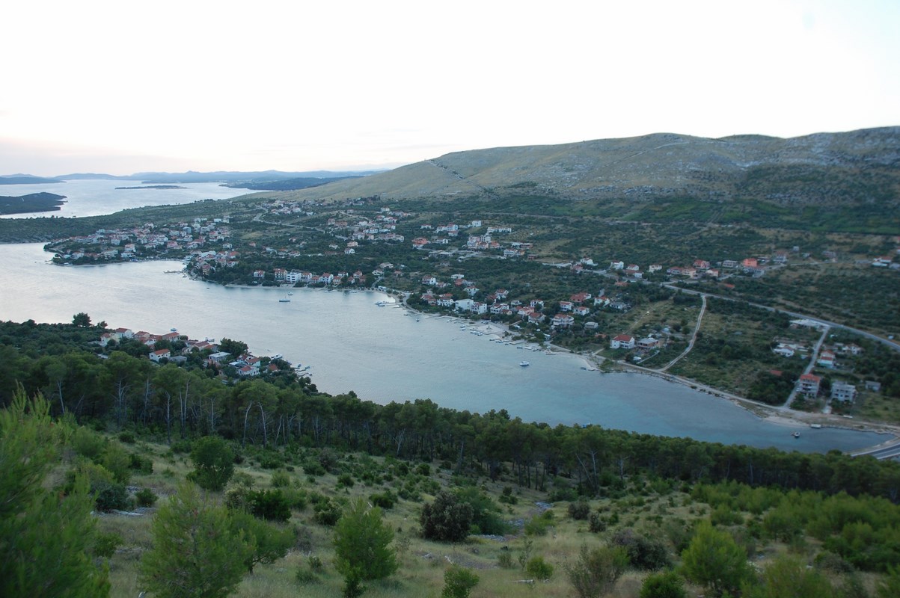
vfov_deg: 47.9
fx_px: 674
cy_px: 299
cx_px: 450
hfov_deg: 67.4
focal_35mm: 27
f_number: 5.6
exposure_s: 1/125
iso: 400
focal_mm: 18
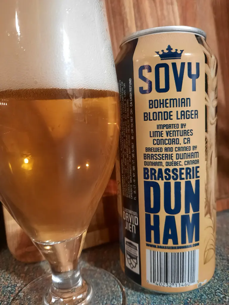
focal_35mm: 25
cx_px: 114
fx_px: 221
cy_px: 152
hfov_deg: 54.9
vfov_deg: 69.4
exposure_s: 1/30
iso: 320
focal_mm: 4.6
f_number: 2
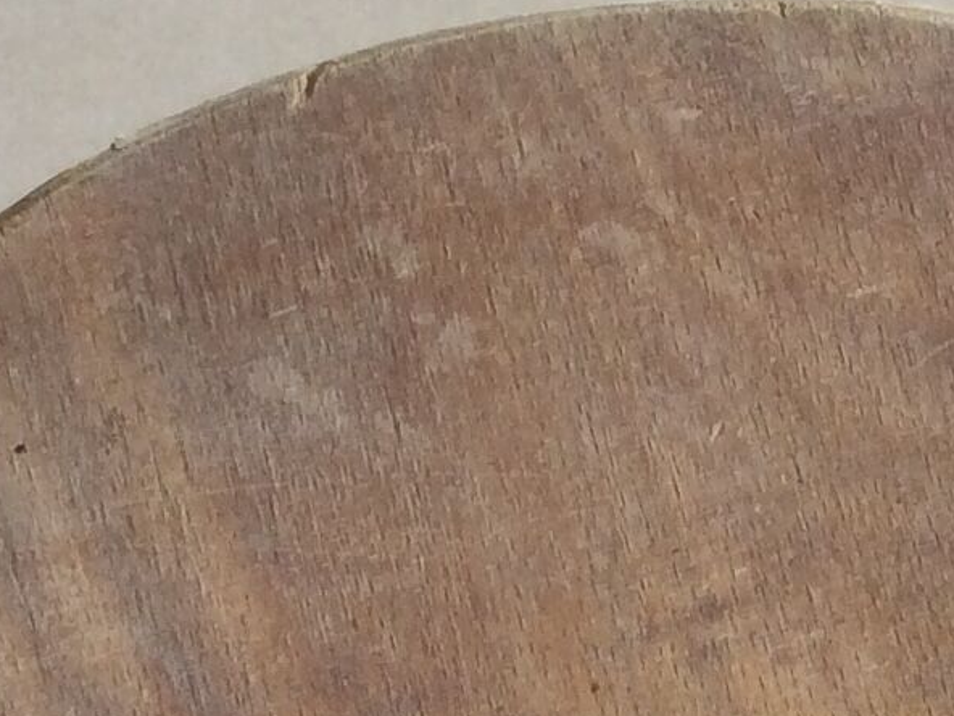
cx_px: 832
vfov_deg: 10.0
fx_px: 3858
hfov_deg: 14.0
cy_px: 1292
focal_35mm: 140
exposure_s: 1/25
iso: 50
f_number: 2.4
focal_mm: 3.3
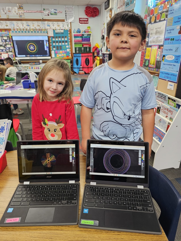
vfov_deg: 73.9
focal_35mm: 23
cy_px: 120
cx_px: 90
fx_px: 160
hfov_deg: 58.9
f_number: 1.7
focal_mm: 6.3
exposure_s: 1/120
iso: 400
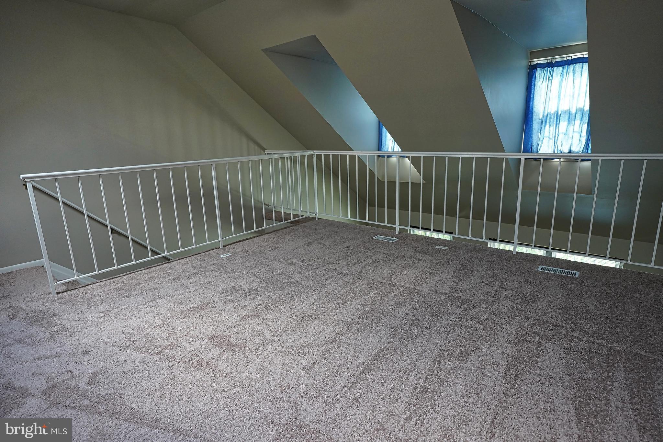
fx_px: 368
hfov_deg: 84.0
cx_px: 332
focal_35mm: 20
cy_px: 221
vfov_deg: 61.9
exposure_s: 1/160
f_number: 4
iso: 1250
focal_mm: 20
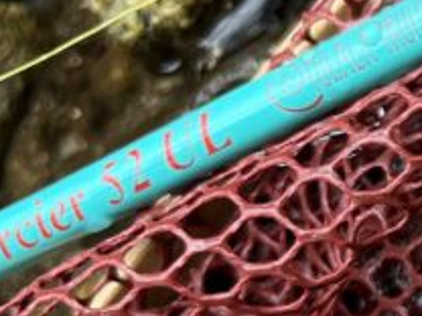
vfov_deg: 11.4
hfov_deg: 12.8
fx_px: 1560
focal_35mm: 128
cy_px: 350
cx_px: 931
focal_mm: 5.1
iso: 40
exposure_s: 1/121
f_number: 1.6
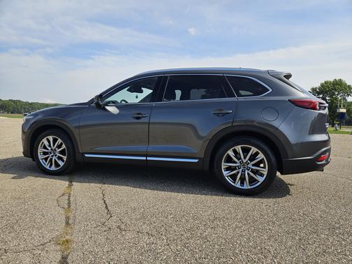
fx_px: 234
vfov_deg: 58.9
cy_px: 132
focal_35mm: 23
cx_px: 176
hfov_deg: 73.9
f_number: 1.8
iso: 25
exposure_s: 1/1728
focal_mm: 5.4
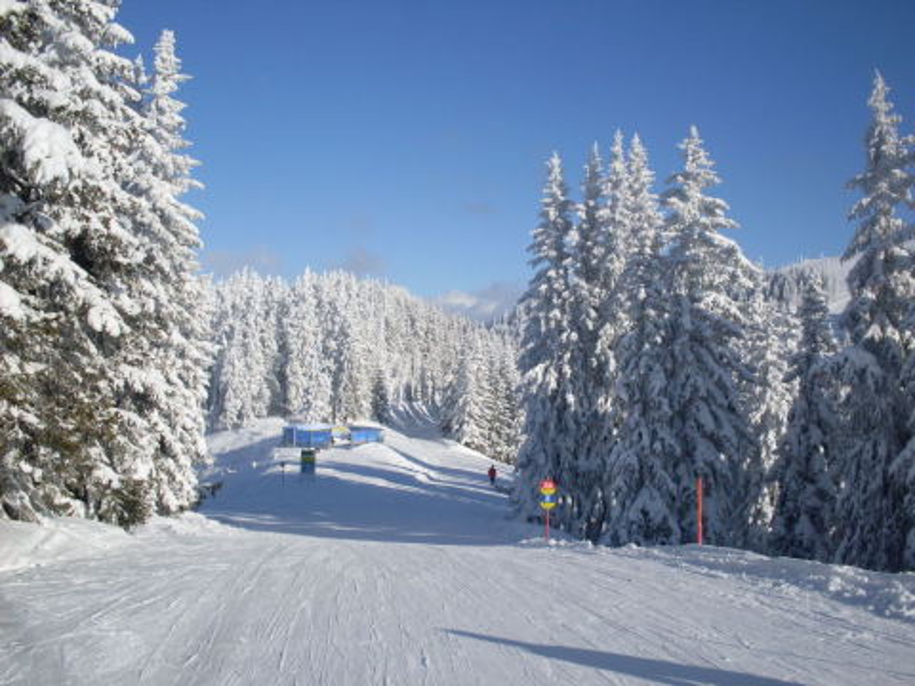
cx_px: 458
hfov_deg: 49.0
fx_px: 1004
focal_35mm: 38
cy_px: 343
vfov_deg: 37.7
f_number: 8.4
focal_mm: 6.3
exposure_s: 1/500
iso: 80
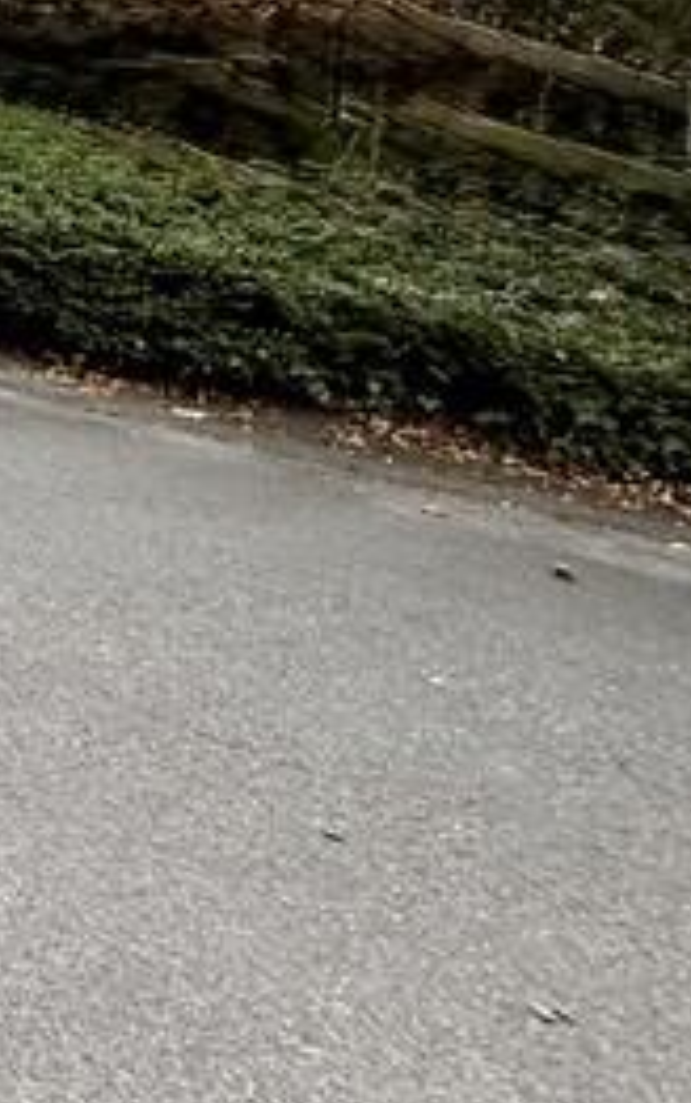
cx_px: -1129
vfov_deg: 32.2
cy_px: -8
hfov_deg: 13.3
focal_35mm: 58
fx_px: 1746
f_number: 2.2
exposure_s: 1/117
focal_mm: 2.22
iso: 50
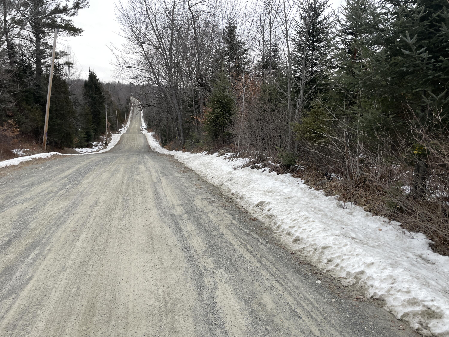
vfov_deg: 53.1
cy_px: 168
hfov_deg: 67.3
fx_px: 337
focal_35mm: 26
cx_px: 224
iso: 32
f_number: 1.6
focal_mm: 4.2
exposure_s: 1/121
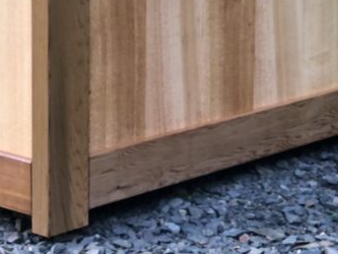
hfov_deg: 12.3
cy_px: -10
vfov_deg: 9.2
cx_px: 125
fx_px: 1563
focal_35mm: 160
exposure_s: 1/60
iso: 40
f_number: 2.4
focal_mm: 6
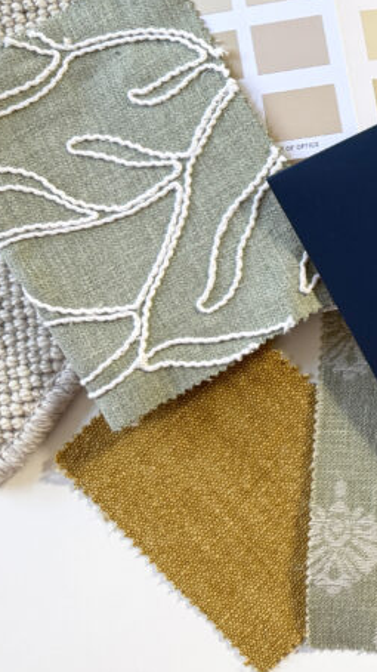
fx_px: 1050
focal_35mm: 59
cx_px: 665
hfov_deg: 17.0
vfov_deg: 35.0
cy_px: 206
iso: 125
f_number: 1.78
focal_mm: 6.76
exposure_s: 1/100
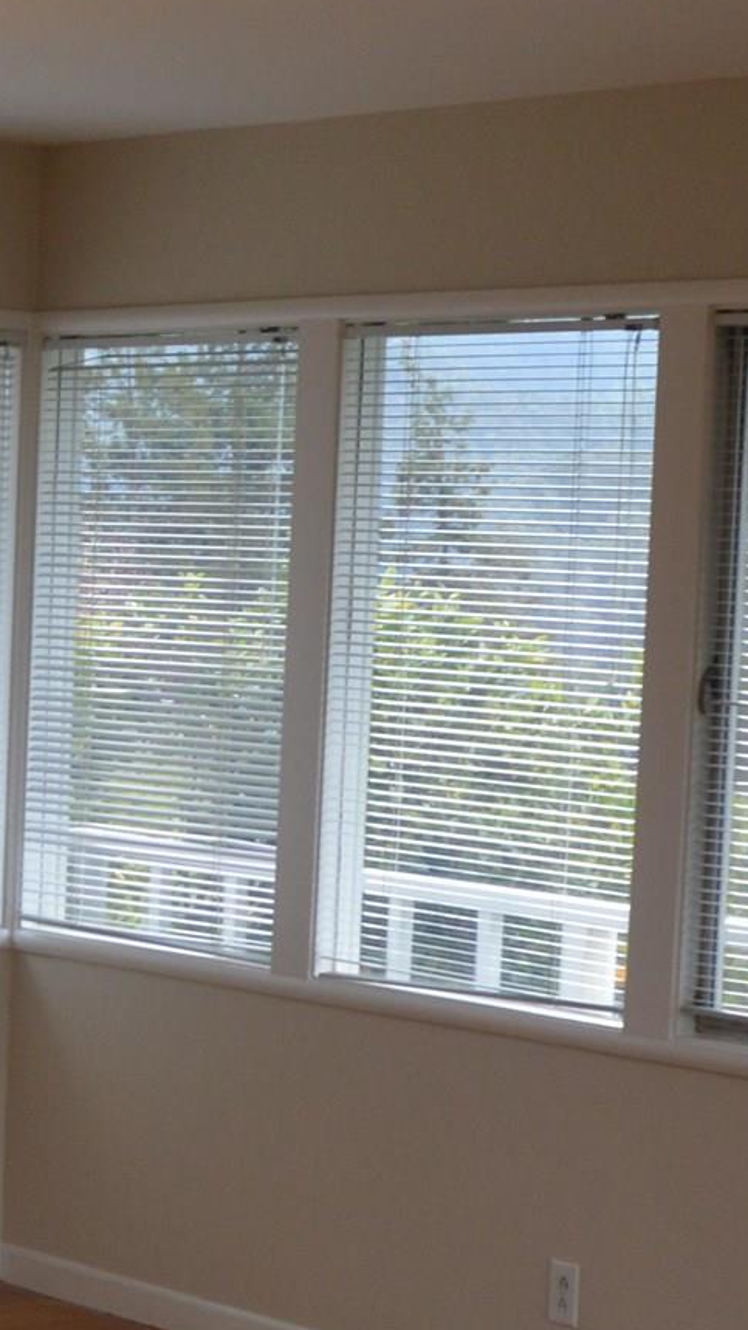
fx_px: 3562
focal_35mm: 101
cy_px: 892
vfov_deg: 21.1
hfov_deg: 11.7
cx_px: -175
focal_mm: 18
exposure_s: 1/125
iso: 400
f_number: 5.6
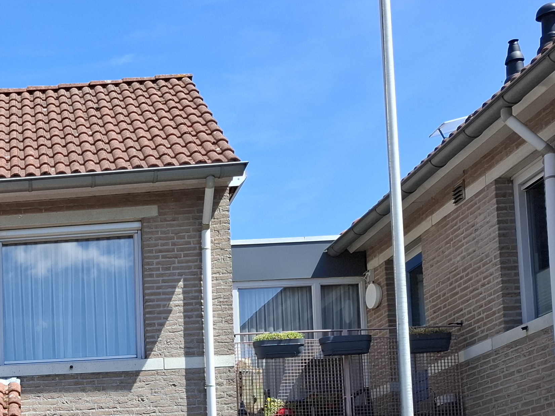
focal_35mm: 57
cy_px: 497
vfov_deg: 23.5
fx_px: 914
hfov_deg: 29.8
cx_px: -79
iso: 50
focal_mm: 5.54
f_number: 1.8
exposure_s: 1/878
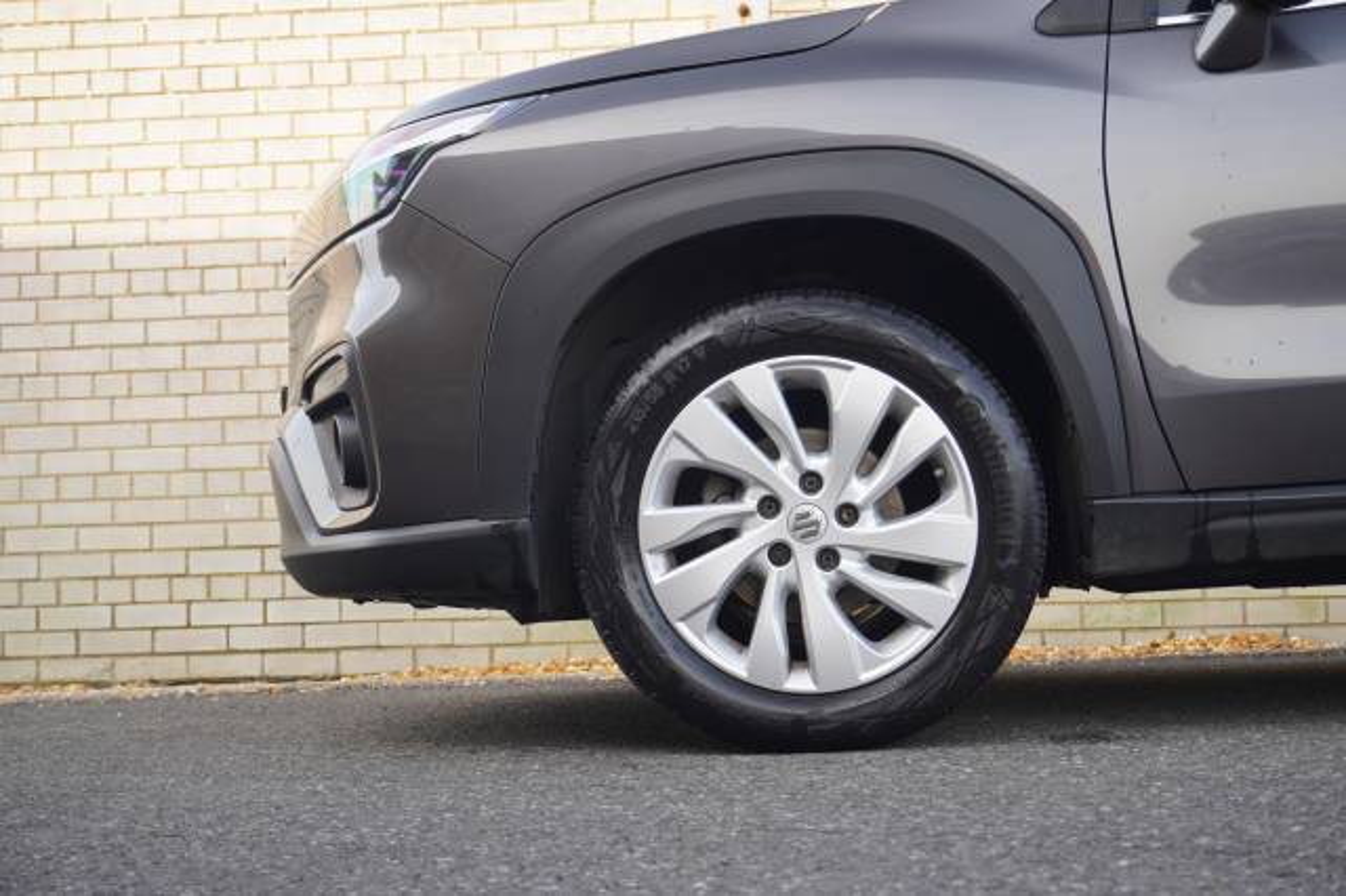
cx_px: 673
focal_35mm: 54
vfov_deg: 25.0
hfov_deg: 36.9
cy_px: 448
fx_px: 2018
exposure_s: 1/60
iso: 160
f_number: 5.6
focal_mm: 36
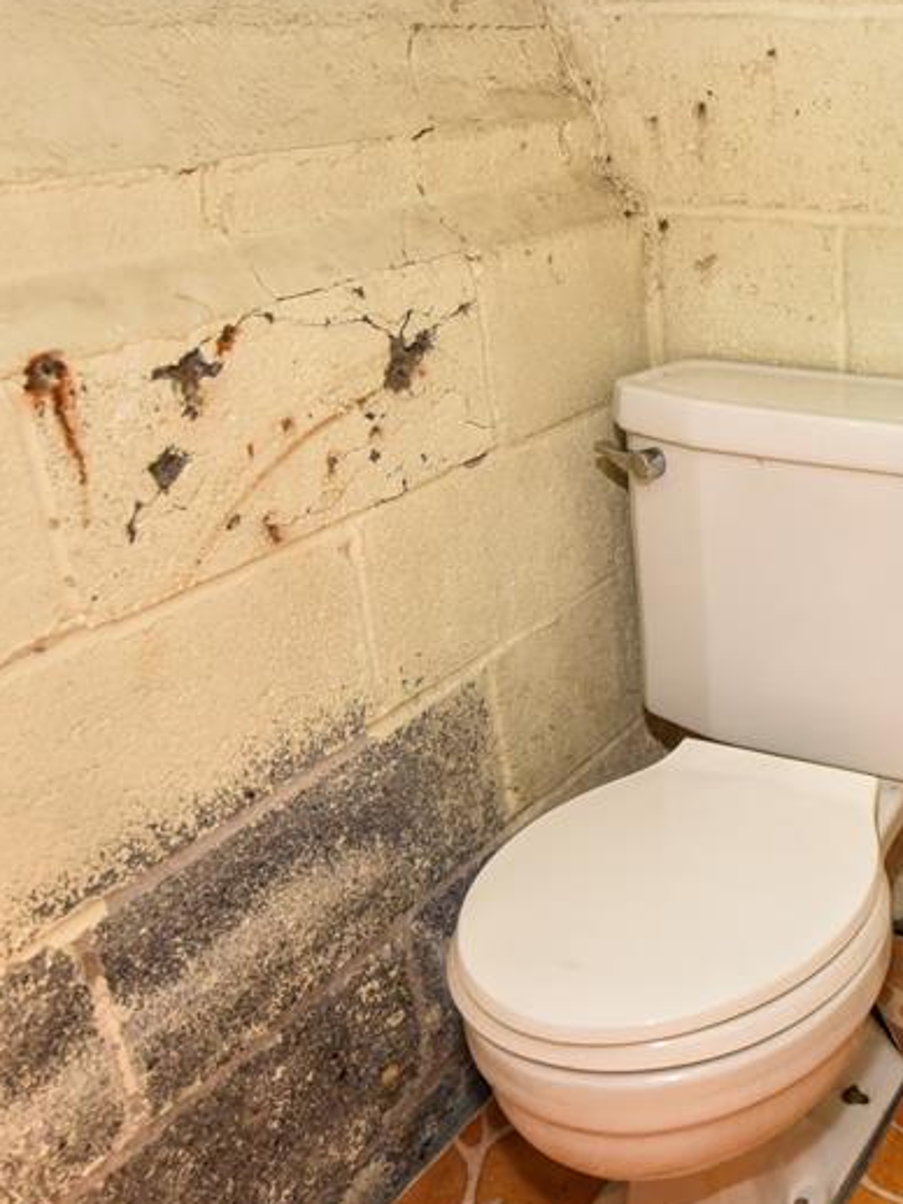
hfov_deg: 32.7
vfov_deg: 46.7
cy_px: 541
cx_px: 924
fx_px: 1391
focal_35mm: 40
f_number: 2.8
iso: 3200
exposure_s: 1/60
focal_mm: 21
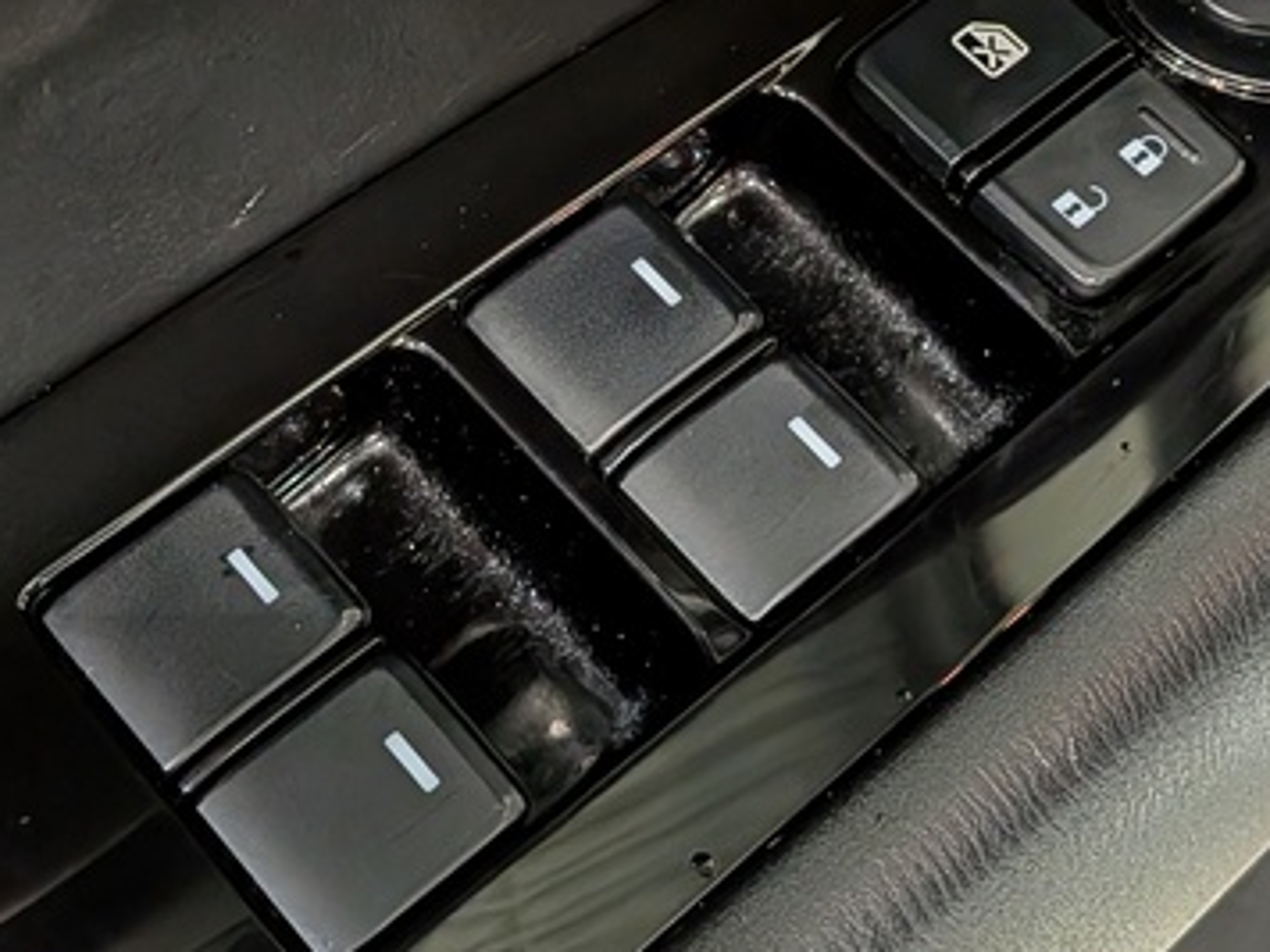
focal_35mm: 69
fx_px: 2531
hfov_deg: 28.1
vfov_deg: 21.1
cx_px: 724
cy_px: 207
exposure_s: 1/76
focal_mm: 4.53
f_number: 1.7
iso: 687
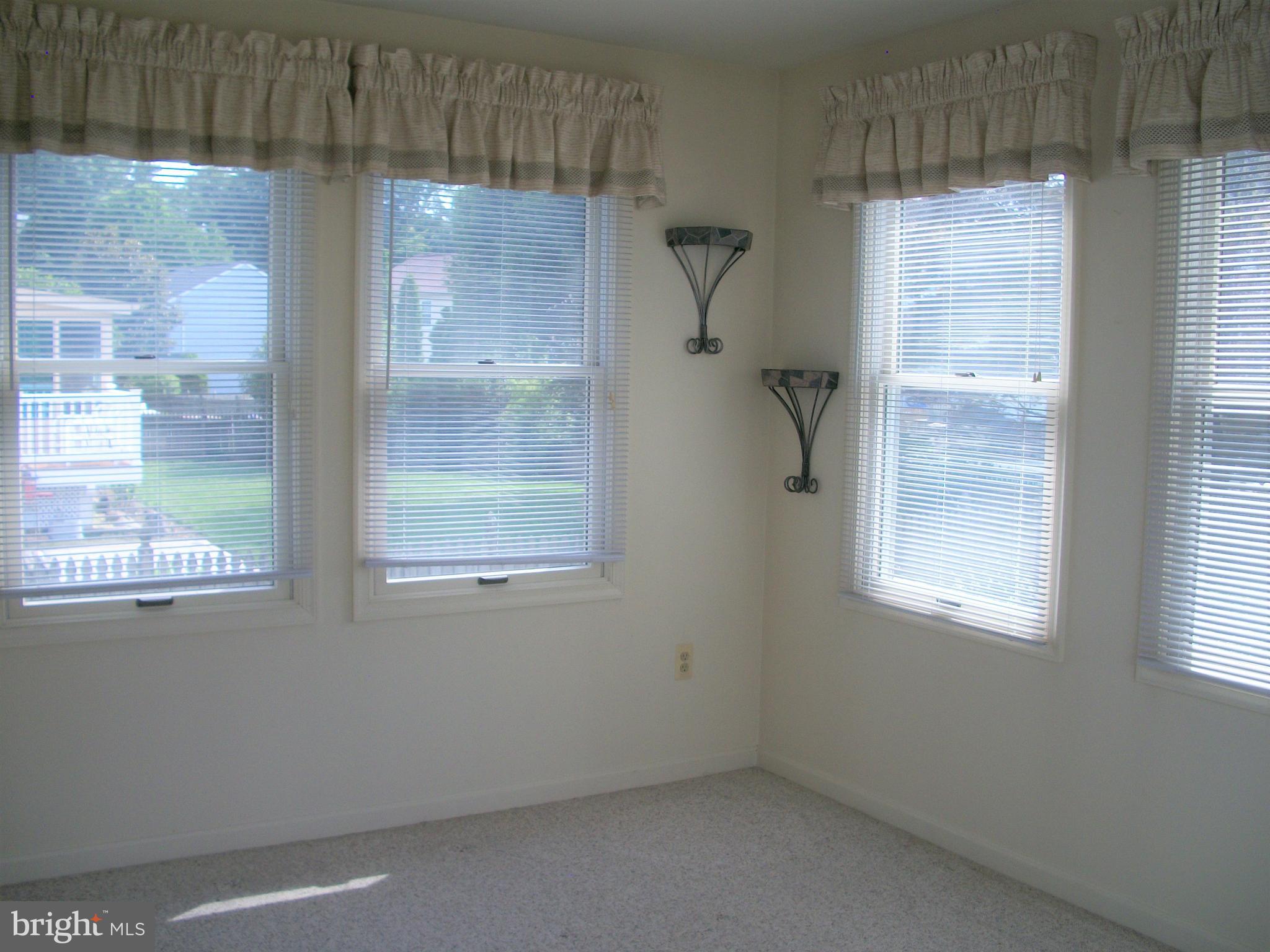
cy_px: 476
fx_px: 1284
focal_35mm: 35
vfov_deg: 40.7
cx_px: 635
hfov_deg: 52.6
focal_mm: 6.3
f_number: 3.1
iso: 80
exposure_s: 1/125
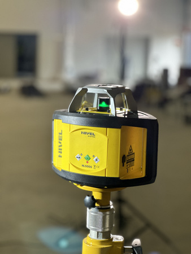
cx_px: 96
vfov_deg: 25.3
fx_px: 566
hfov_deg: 19.2
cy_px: 127
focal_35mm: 77
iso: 250
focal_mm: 9
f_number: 2.8
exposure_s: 1/100
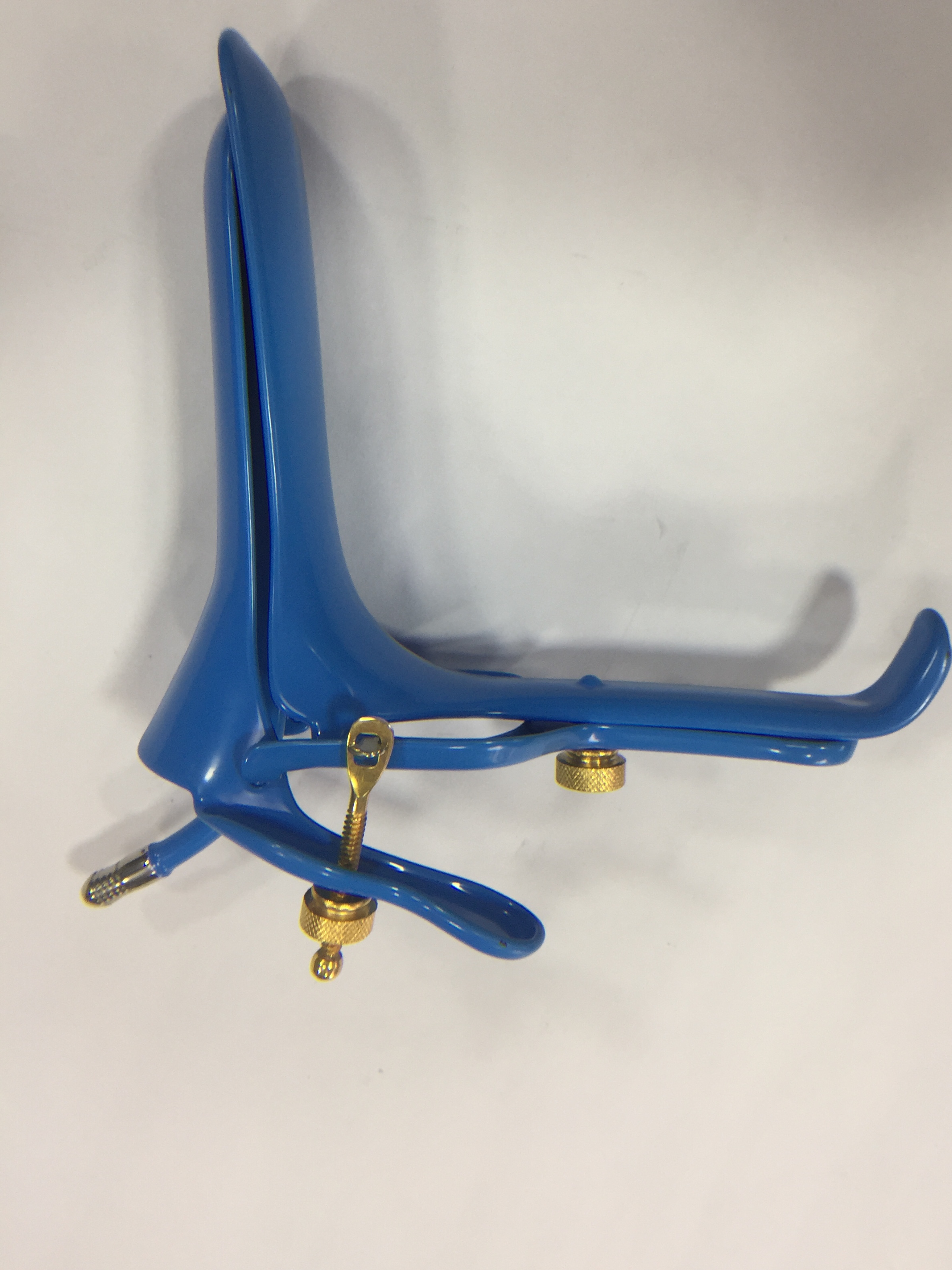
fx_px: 1100
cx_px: 491
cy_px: 625
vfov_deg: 60.0
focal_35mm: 30
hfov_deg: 46.8
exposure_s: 1/50
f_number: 2.2
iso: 40
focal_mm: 4.15
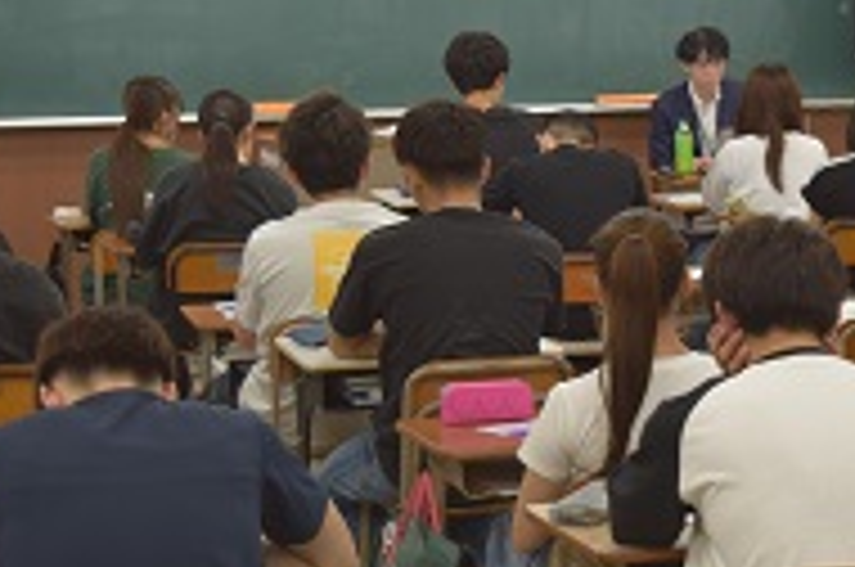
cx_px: 693
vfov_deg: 11.4
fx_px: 2845
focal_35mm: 120
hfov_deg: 16.9
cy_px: 234
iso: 400
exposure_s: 1/60
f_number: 4.8
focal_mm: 38
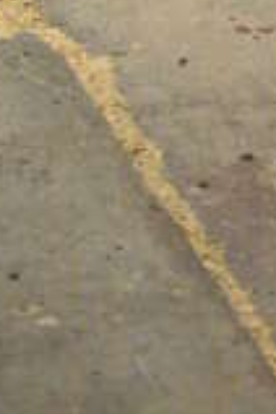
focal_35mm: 155
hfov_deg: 8.4
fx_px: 1782
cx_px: 568
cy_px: -394
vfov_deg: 11.9
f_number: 3.5
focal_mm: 18
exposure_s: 1/125
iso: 7200
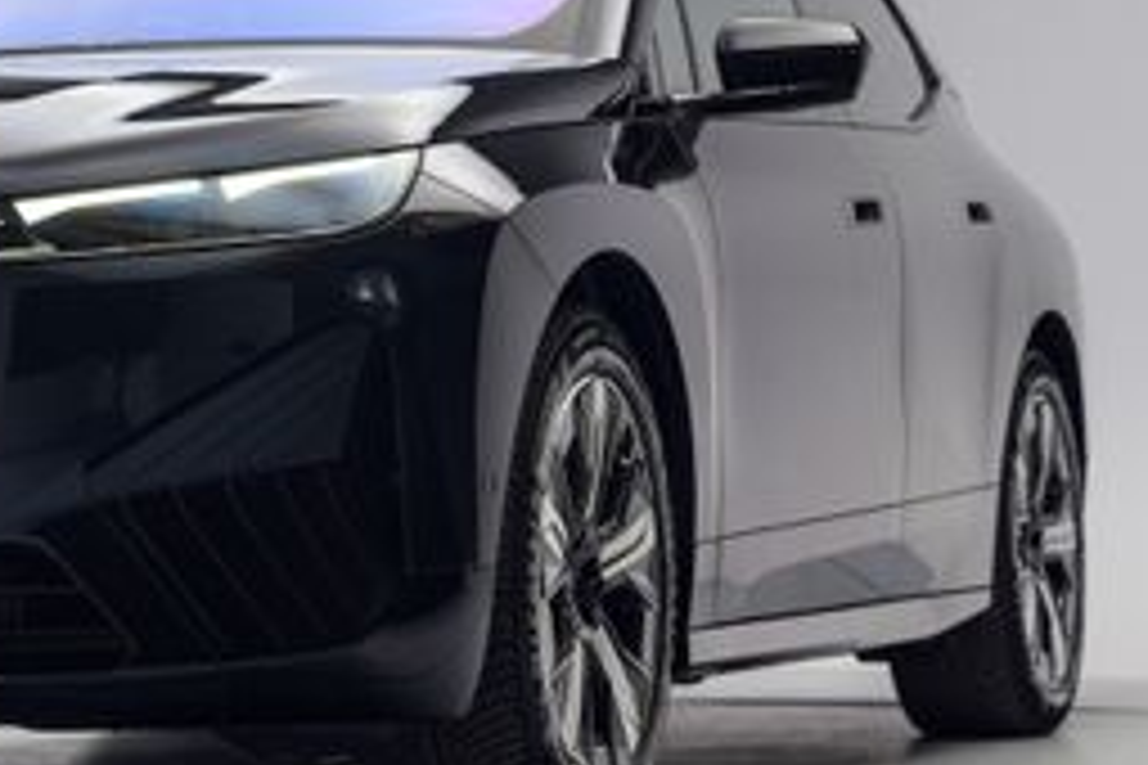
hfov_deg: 20.4
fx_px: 3125
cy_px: 304
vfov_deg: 14.0
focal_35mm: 98
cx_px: 122
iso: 100
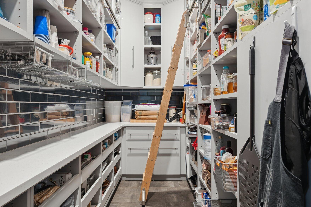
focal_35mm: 29
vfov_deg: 45.6
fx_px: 247
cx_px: 153
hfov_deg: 64.4
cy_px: 105
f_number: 8
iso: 320
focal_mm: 24.5
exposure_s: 1
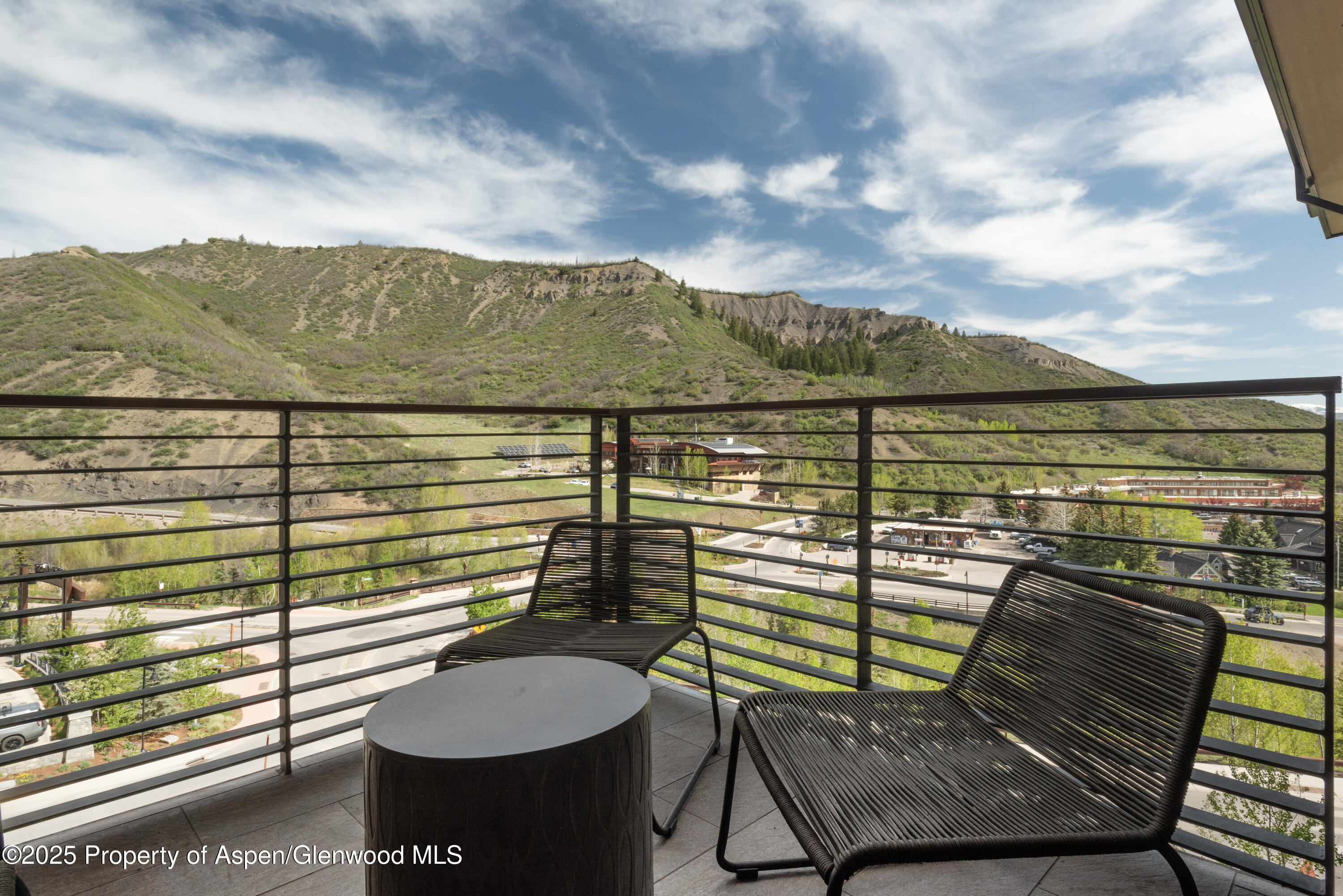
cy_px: 448
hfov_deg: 86.9
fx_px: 709
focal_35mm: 19
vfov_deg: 64.6
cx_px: 672
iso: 400
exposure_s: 1/80
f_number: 16
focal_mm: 19
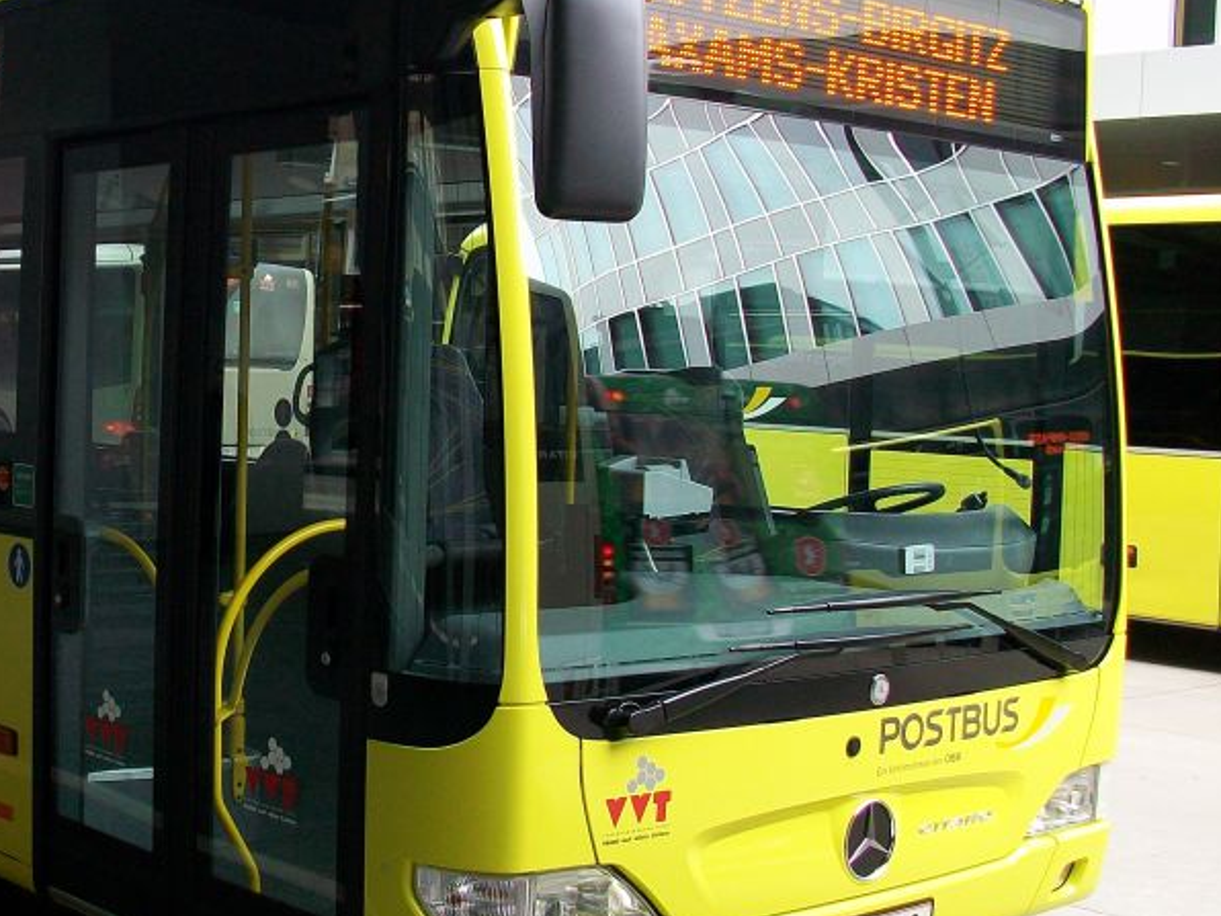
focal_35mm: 55
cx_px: 250
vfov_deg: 26.6
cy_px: 439
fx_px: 1940
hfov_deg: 33.9
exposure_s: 1/100
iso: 64
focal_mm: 5.7
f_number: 2.8
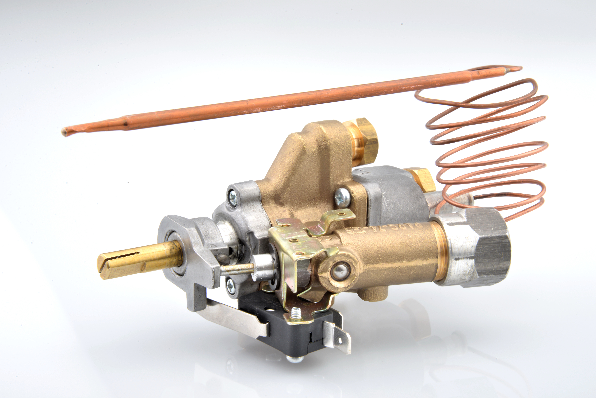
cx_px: 298
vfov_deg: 16.1
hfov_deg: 23.9
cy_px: 199
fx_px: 1408
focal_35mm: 85
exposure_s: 1/125
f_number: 32
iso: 100
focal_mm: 85
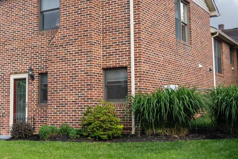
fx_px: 364
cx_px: 93
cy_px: 70
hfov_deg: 36.1
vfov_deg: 24.6
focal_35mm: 55
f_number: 11
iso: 640
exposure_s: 1/1250
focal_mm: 14
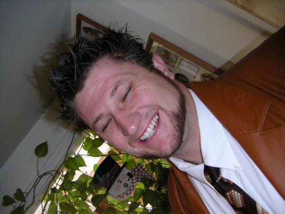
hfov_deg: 47.9
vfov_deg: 36.8
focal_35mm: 39
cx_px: 142
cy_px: 107
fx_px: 321
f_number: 2.8
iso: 200
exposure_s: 1/45
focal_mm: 5.1
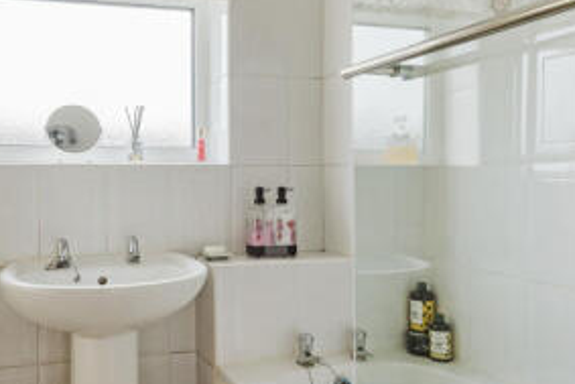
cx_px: 193
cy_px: 176
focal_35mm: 37
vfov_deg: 36.0
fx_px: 591
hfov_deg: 50.9
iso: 160
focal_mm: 16
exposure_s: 1/40
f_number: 8
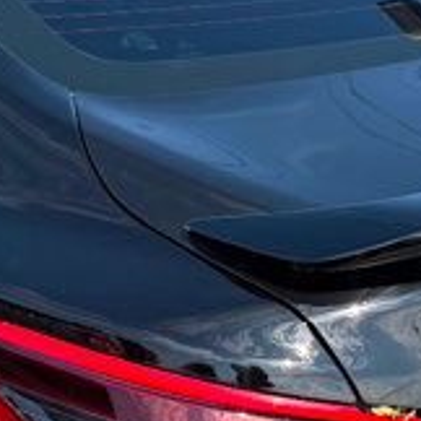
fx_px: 1844
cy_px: 366
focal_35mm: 134
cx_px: 107
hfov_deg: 13.0
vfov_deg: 12.9
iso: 100
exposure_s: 1/2801
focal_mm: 6.76
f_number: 1.78
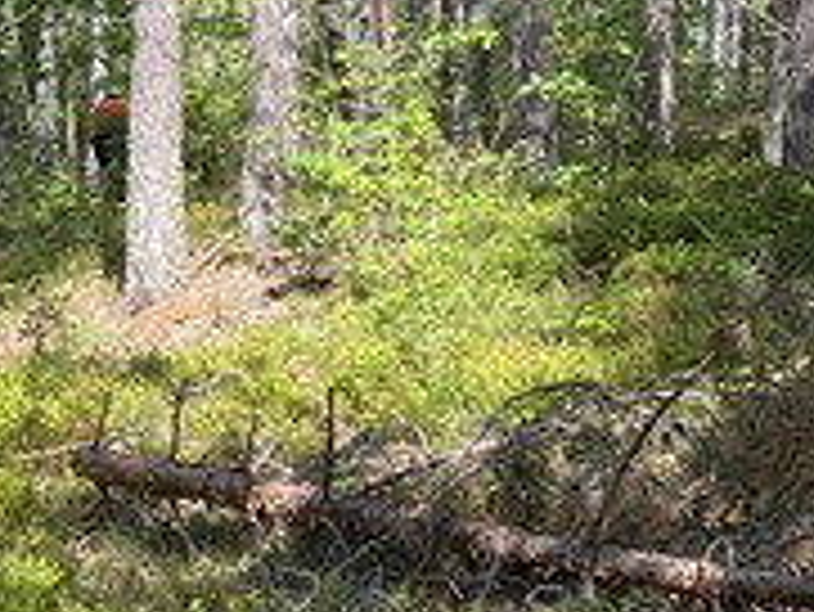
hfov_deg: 14.0
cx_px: -22
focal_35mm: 138
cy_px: 189
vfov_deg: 10.7
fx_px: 3247
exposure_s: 1/651
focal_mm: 4.25
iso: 32
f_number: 1.8
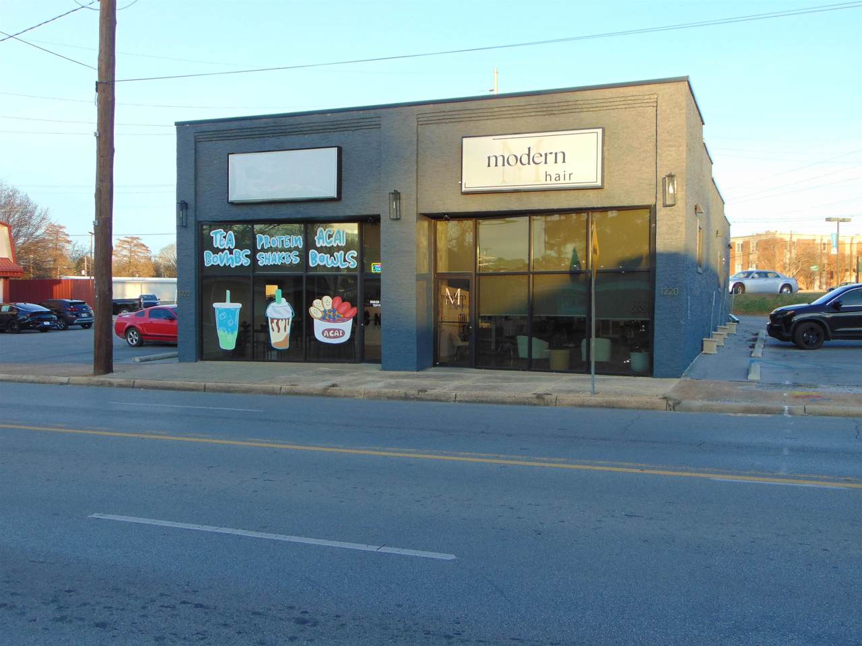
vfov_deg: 42.9
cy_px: 323
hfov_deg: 55.4
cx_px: 431
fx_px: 822
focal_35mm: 33
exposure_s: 1/160
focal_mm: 5.8
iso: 80
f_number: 3.2
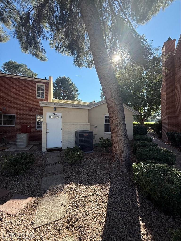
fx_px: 98
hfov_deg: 85.7
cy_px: 120
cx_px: 90
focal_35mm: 14
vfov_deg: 102.1
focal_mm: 2.22
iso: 64
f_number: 2.2
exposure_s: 1/942
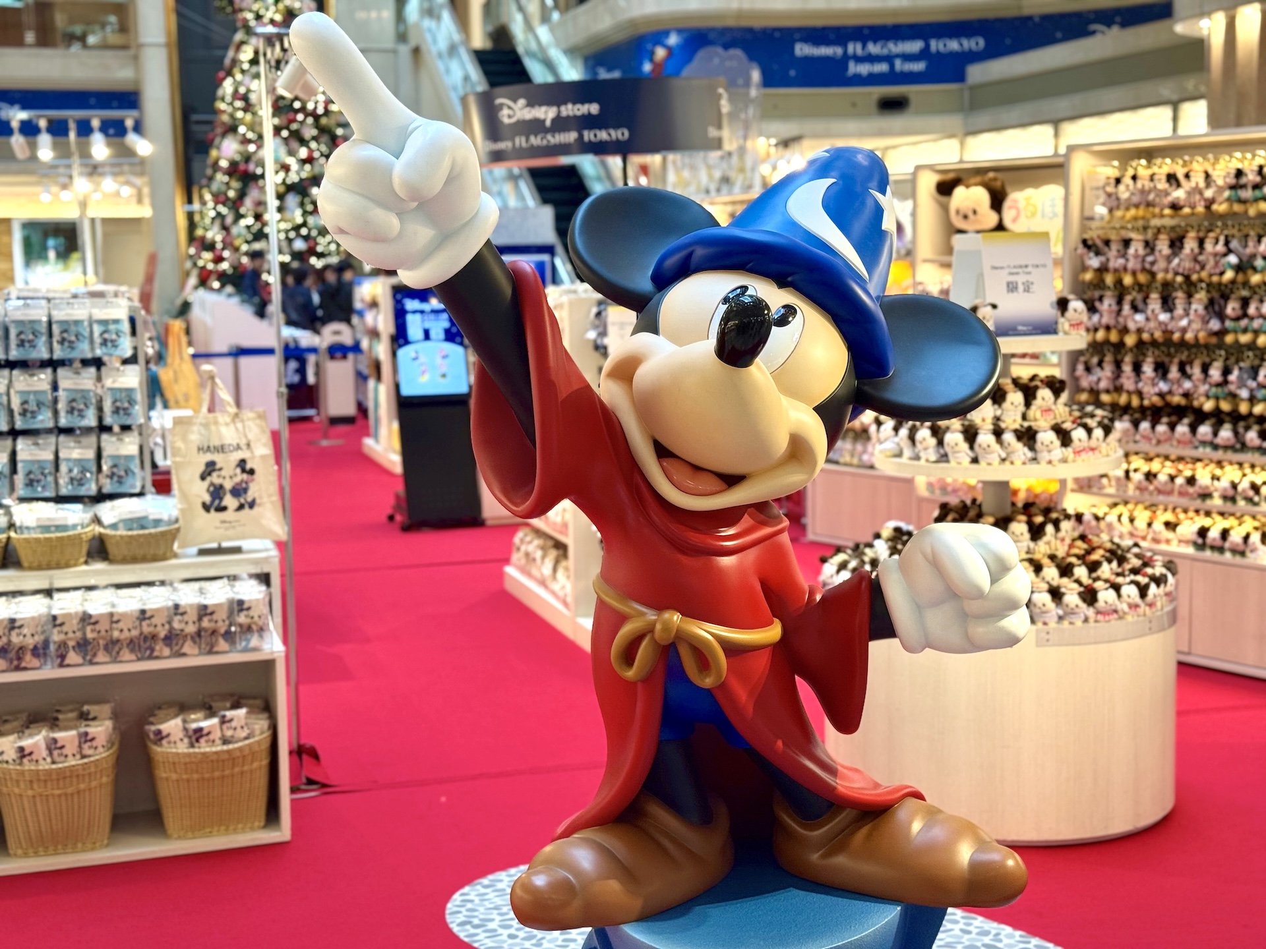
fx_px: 1755
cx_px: 633
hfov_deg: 39.7
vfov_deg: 30.3
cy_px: 474
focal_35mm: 48
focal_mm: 6.76
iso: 100
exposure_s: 1/68
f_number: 1.78
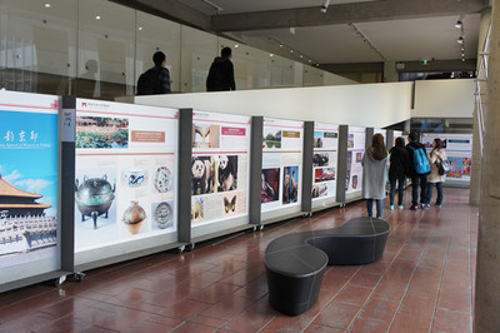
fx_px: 458
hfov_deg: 57.3
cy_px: 166
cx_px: 250
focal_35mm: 33
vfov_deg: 39.9
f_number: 4.5
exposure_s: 1/50
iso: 200
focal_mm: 22
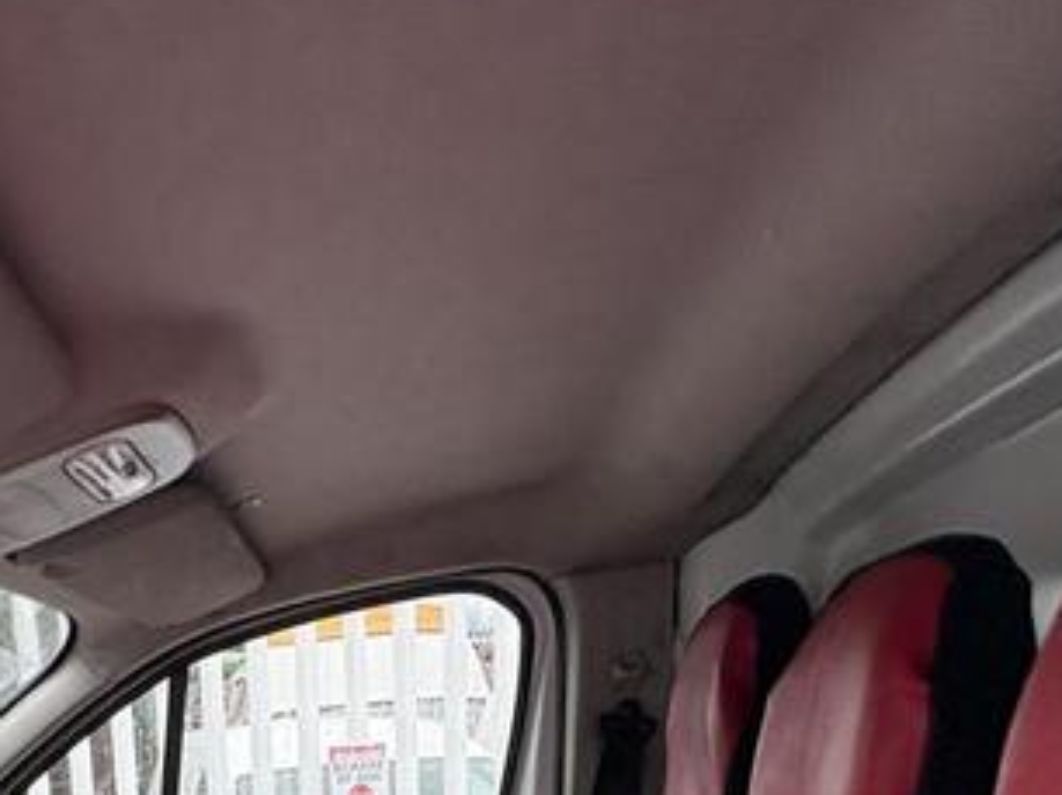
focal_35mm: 41
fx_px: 1257
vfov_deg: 27.2
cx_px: 156
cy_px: 1118
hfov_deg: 42.9
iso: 200
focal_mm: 2.22
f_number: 2.2
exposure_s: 1/99
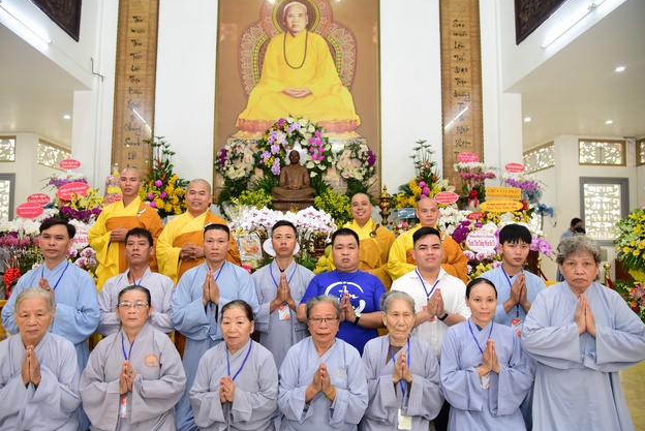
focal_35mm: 25
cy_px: 219
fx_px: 448
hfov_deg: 71.5
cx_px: 319
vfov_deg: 51.4
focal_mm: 24
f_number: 4
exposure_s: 1/40
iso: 800
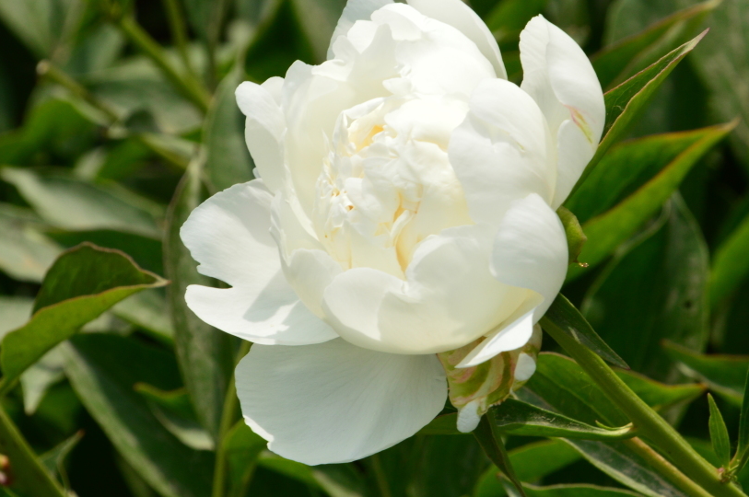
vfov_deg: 2.4
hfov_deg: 3.6
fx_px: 11782
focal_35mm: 567
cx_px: 436
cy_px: 245
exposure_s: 1/250
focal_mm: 300
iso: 500
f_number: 20
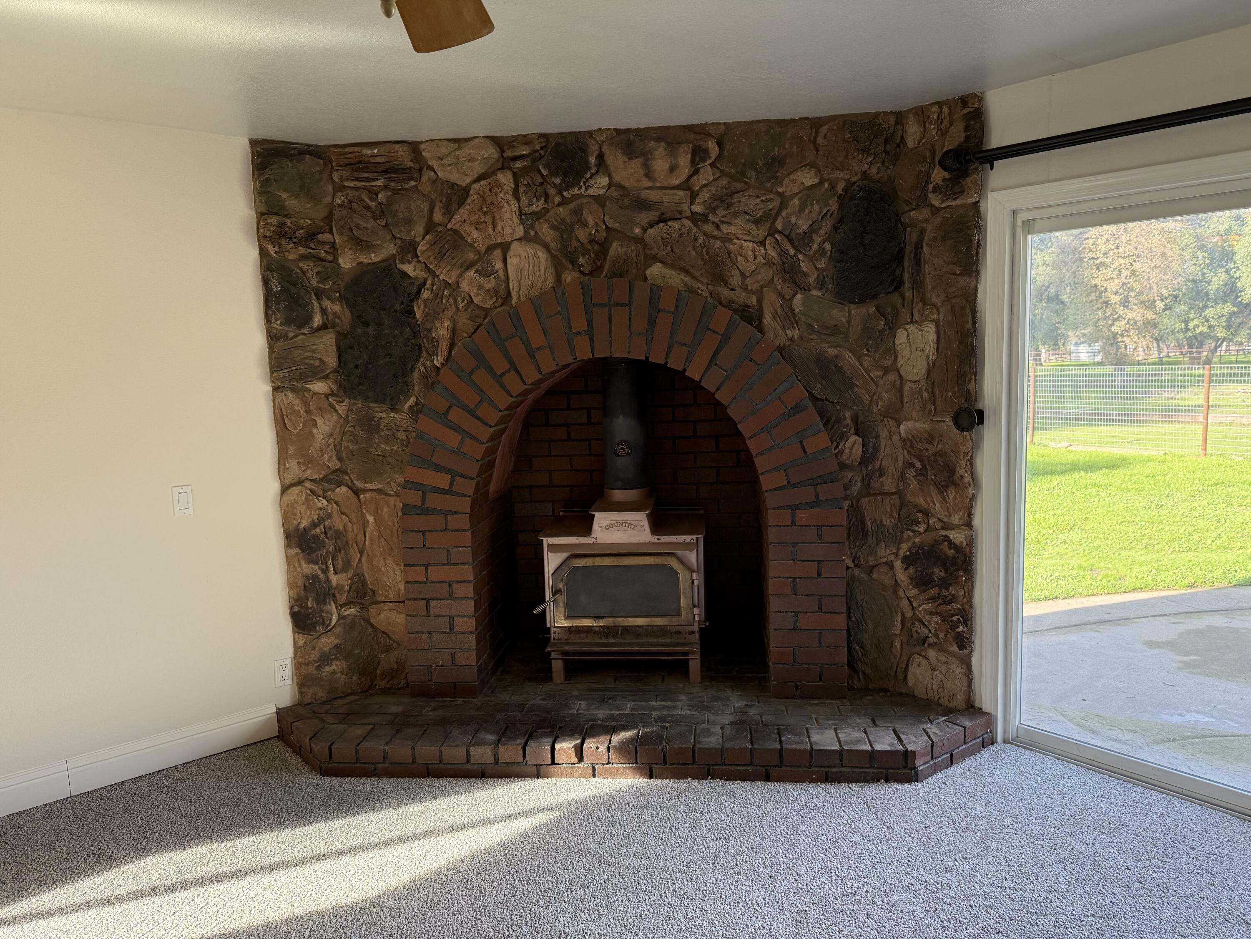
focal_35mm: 24
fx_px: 867
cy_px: 470
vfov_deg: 56.8
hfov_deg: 71.6
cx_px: 626
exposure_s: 1/196
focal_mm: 6.76
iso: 200
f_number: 1.78
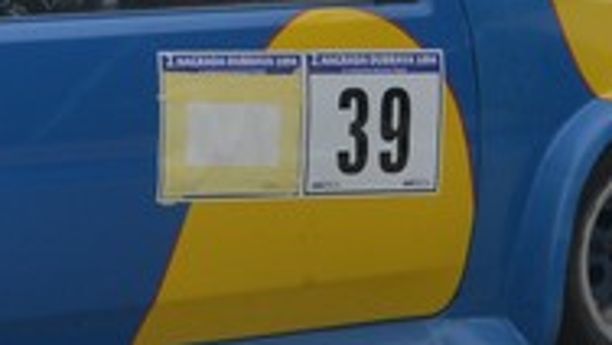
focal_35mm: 311
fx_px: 5050
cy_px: -220
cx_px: -218
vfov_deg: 3.9
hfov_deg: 6.9
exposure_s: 1/400
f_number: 10
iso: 800
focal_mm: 68
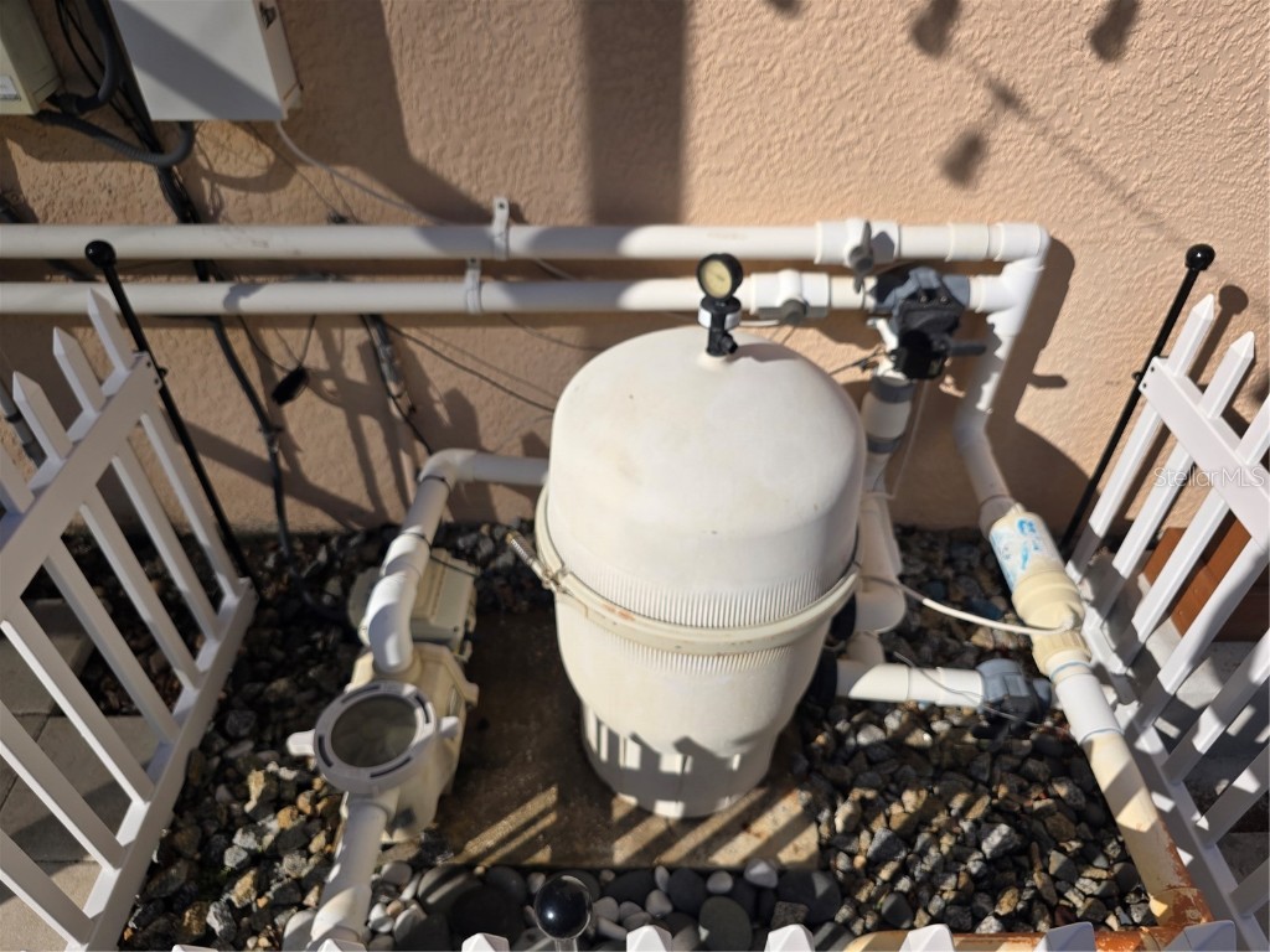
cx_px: 635
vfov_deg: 58.9
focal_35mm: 23
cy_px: 476
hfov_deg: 73.9
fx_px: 844
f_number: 1.7
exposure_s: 1/1437
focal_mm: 6.3
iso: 12
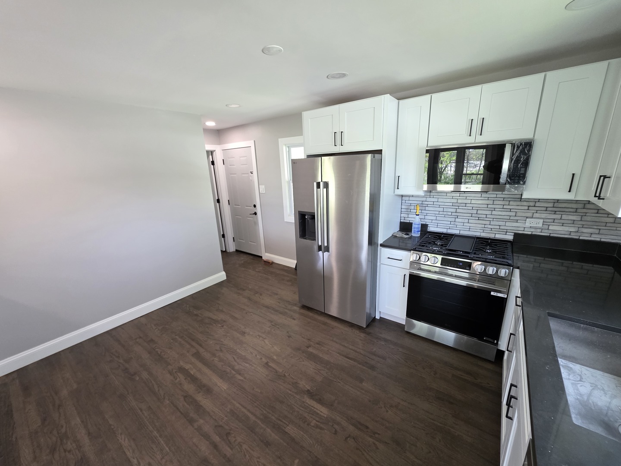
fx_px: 233
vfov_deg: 89.9
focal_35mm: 13
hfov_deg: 106.2
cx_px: 310
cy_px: 233
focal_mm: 2.2
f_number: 1.9
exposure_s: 1/120
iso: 250
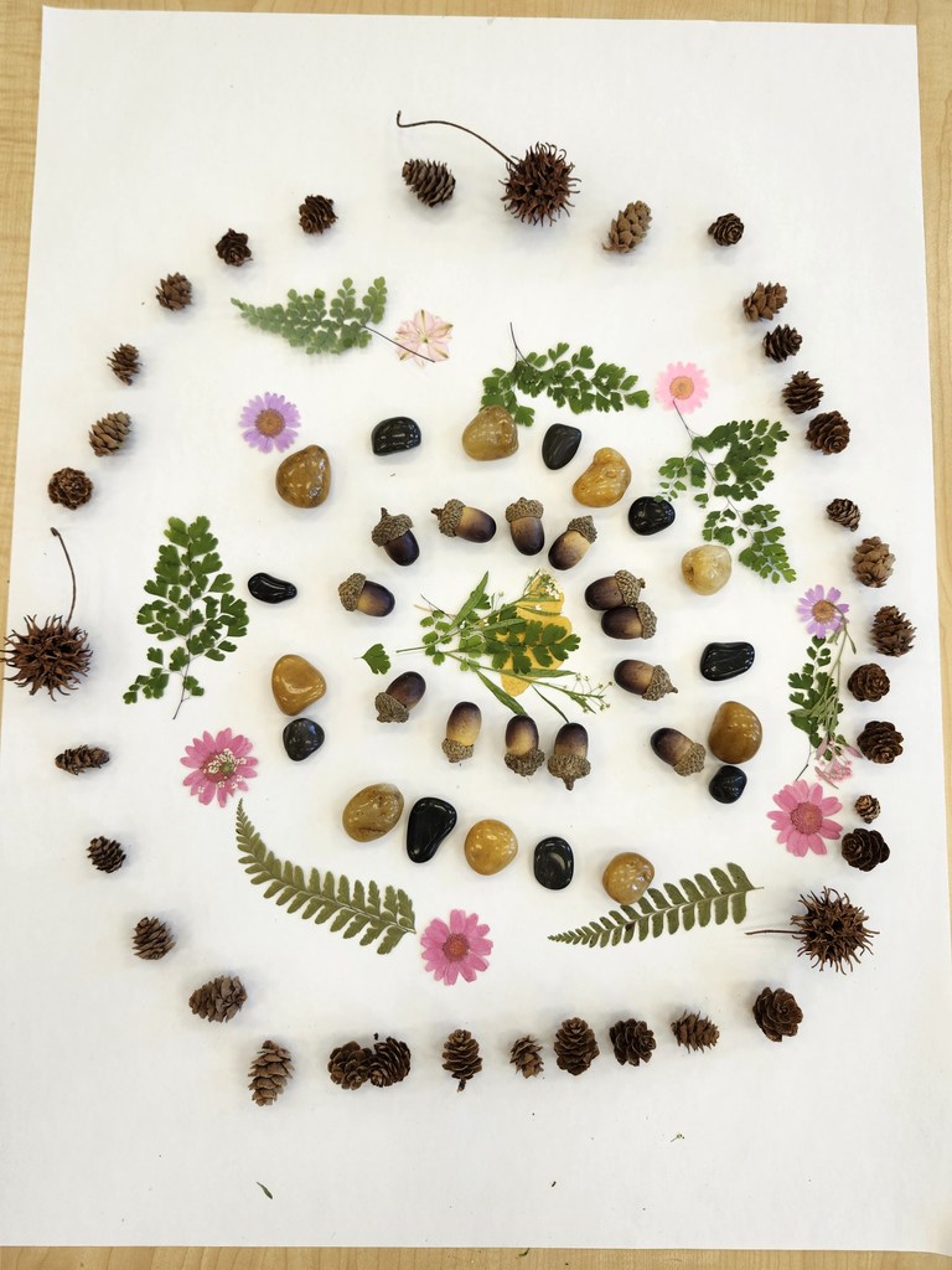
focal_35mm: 23
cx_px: 476
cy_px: 635
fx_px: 843
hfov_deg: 58.9
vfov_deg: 73.9
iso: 80
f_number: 1.8
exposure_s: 1/120
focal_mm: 5.54
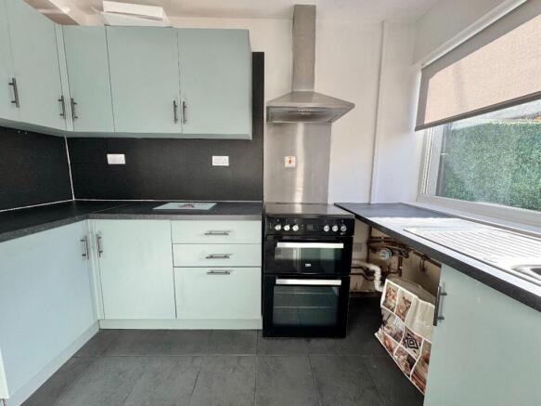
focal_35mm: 14
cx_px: 270
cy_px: 203
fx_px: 219
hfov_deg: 102.1
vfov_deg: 85.7
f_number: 2.2
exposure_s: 1/121
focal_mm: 2.22
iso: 40
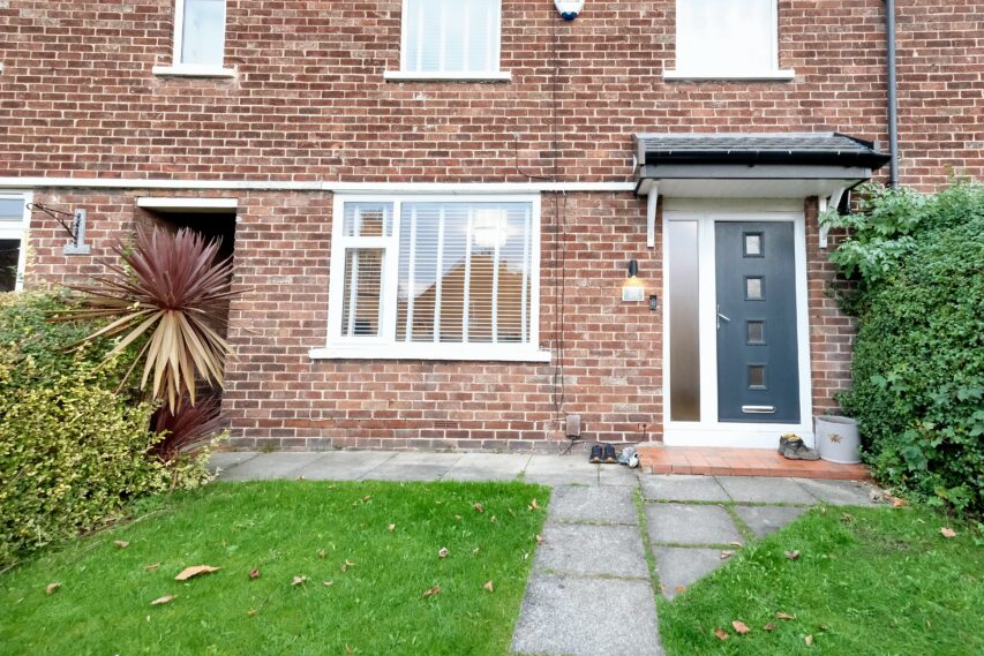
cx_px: 581
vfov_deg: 67.1
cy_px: 281
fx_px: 492
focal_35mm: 18
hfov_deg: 89.0
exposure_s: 1/120
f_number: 5.6
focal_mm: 10
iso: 4000
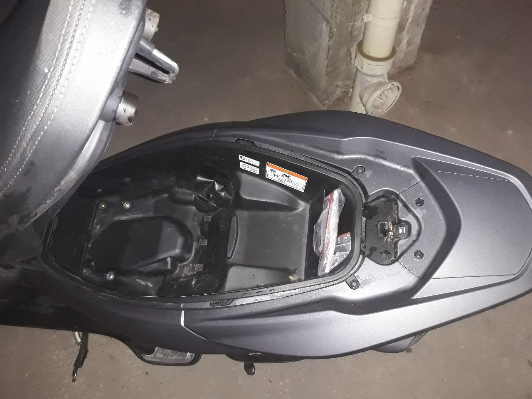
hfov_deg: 65.3
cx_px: 266
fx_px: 415
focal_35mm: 27
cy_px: 200
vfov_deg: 51.4
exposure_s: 1/25
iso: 320
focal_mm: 3.71
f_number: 1.7
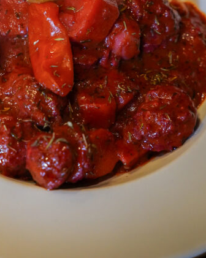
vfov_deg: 12.0
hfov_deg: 9.6
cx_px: 10
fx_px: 1221
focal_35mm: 160
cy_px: 28
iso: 4000
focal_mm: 70
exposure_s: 1/100
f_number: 4
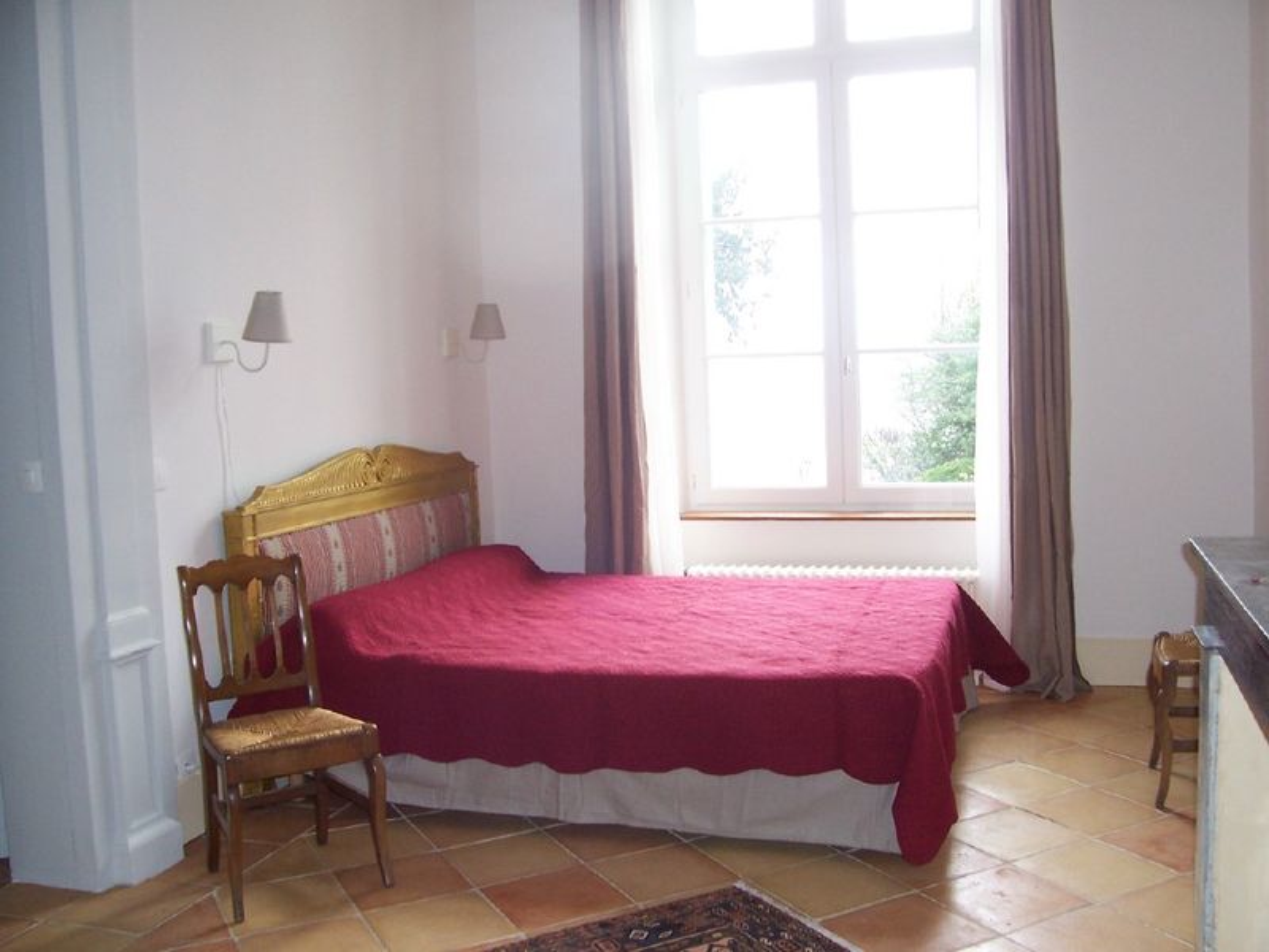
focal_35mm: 34
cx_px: 634
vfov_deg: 41.8
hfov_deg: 54.0
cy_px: 476
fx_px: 1246
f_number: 2.7
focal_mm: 5.6
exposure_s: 1/60
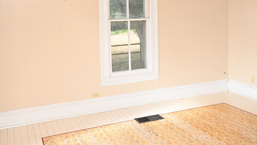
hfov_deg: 49.4
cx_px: 137
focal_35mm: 41
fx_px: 279
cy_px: 37
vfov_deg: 28.6
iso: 200
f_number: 4.5
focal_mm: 29
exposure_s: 1/80
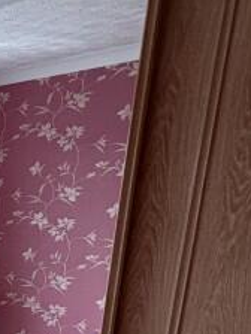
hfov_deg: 14.1
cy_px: 355
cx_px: -375
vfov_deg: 27.9
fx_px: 619
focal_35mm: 64
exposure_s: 1/99
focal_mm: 2.22
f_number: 2.2
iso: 160
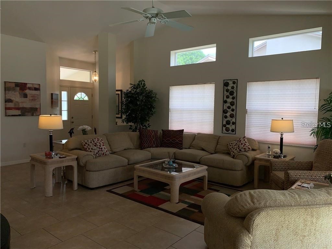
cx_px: 166
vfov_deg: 53.1
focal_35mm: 26
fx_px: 249
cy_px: 124
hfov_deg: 67.3
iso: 25
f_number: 1.8
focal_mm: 4.25
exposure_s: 1/227
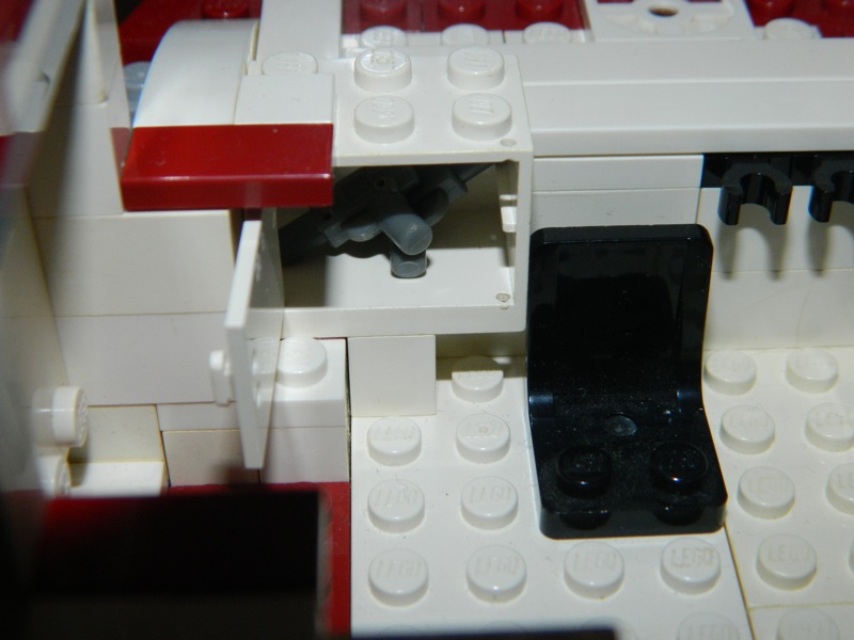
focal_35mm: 57
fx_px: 1406
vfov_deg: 25.7
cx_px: 427
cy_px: 320
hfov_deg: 33.8
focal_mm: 10.2
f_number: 10.7
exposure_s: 1/50
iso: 200
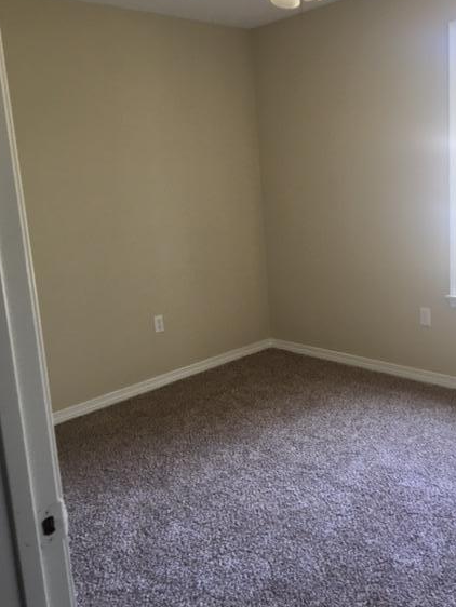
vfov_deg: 55.3
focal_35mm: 33
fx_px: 579
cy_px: 279
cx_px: 242
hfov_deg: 43.0
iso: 80
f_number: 2.2
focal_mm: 4.15
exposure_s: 1/30
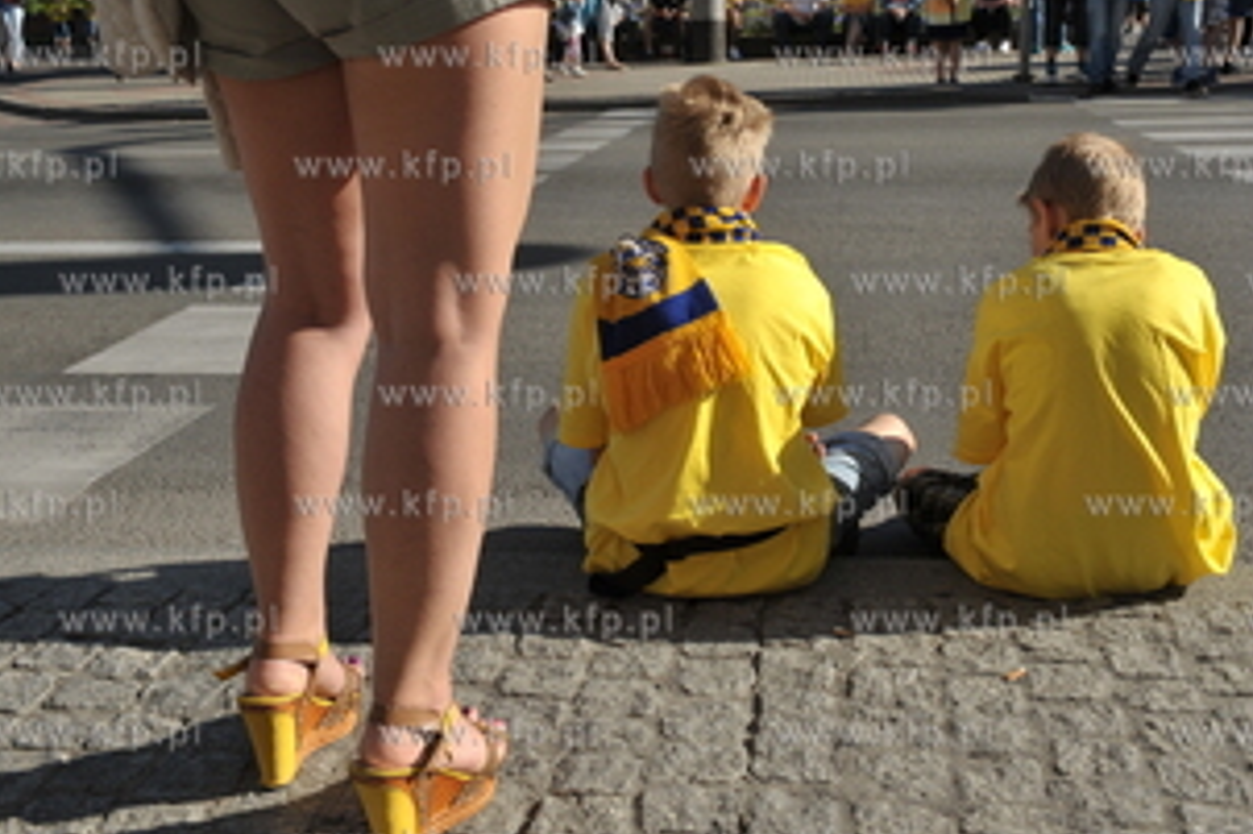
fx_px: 1426
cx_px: 709
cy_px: 336
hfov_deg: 47.3
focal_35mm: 41
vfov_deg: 32.5
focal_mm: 31
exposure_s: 1/640
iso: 320
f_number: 9
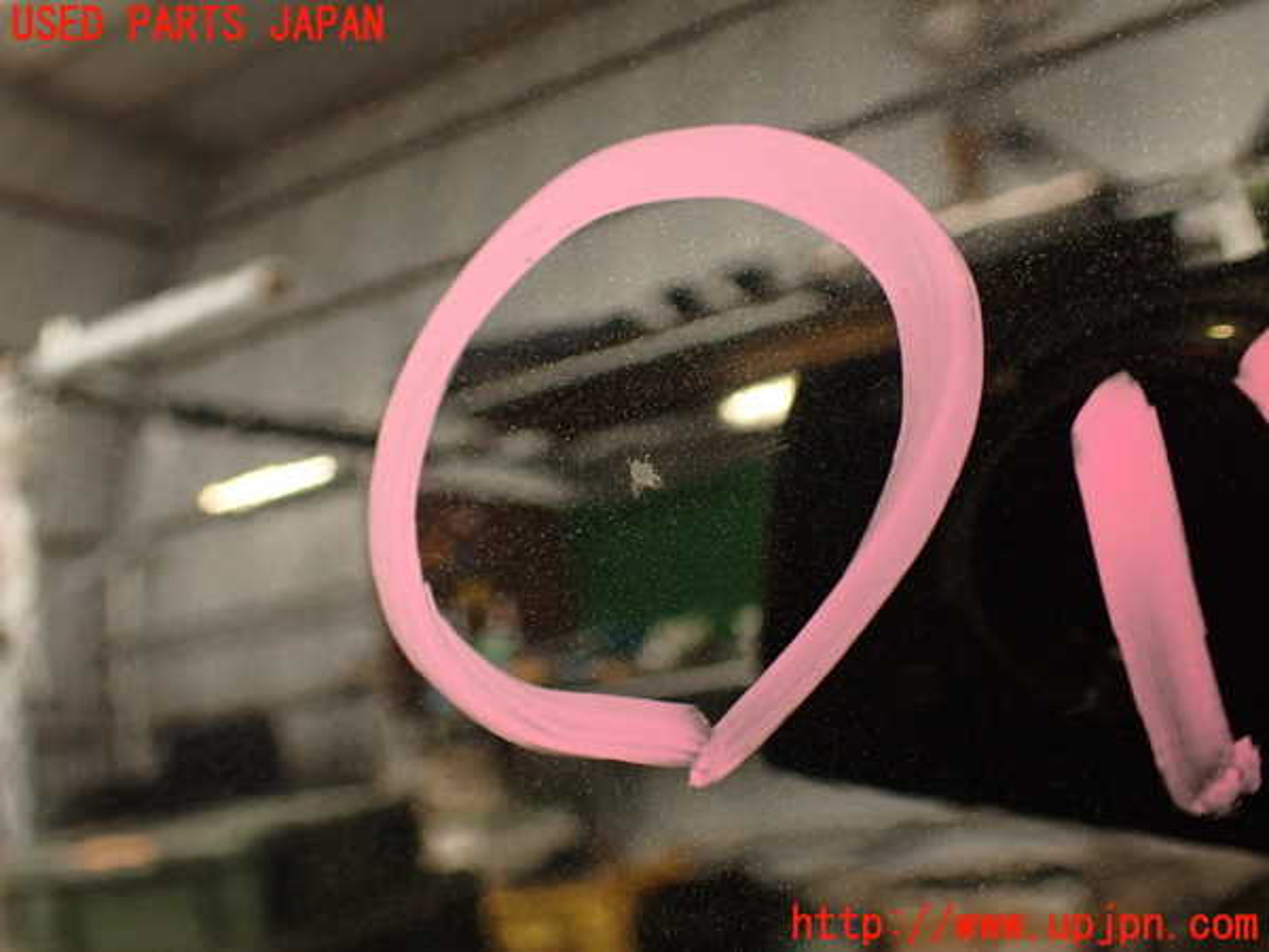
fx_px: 1173
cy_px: 476
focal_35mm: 32
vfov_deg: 44.2
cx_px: 634
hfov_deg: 56.8
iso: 320
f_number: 2.4
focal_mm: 5.79
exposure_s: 1/30
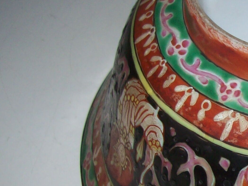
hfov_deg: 18.7
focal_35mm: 98
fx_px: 702
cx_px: 318
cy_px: 149
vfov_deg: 15.0
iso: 80
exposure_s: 1/64
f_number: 2.7
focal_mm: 6
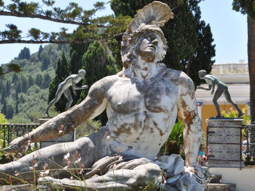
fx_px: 847
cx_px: 123
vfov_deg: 12.9
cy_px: 95
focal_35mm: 115
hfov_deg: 17.1
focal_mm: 70
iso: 640
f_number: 16
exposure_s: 1/250
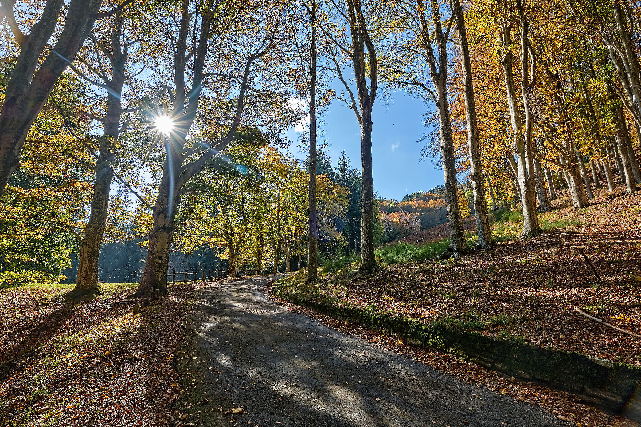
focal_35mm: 15
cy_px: 214
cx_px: 320
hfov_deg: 100.4
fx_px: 267
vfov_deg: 77.3
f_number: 9
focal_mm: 10
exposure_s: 1/150
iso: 320
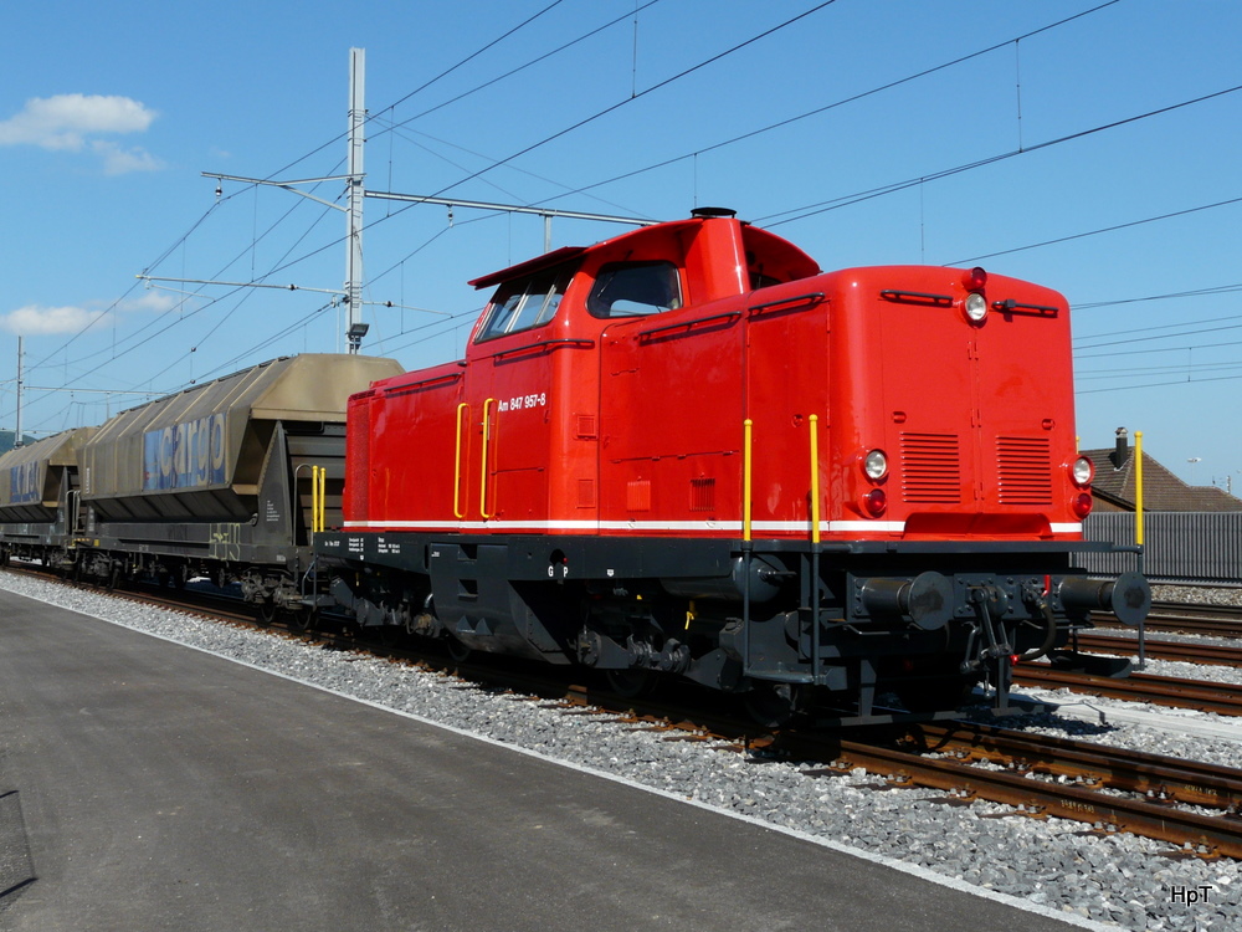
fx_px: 1471
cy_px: 466
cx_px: 621
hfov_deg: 45.8
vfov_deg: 35.1
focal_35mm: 41
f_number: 6.3
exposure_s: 1/500
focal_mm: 6.7
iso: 100
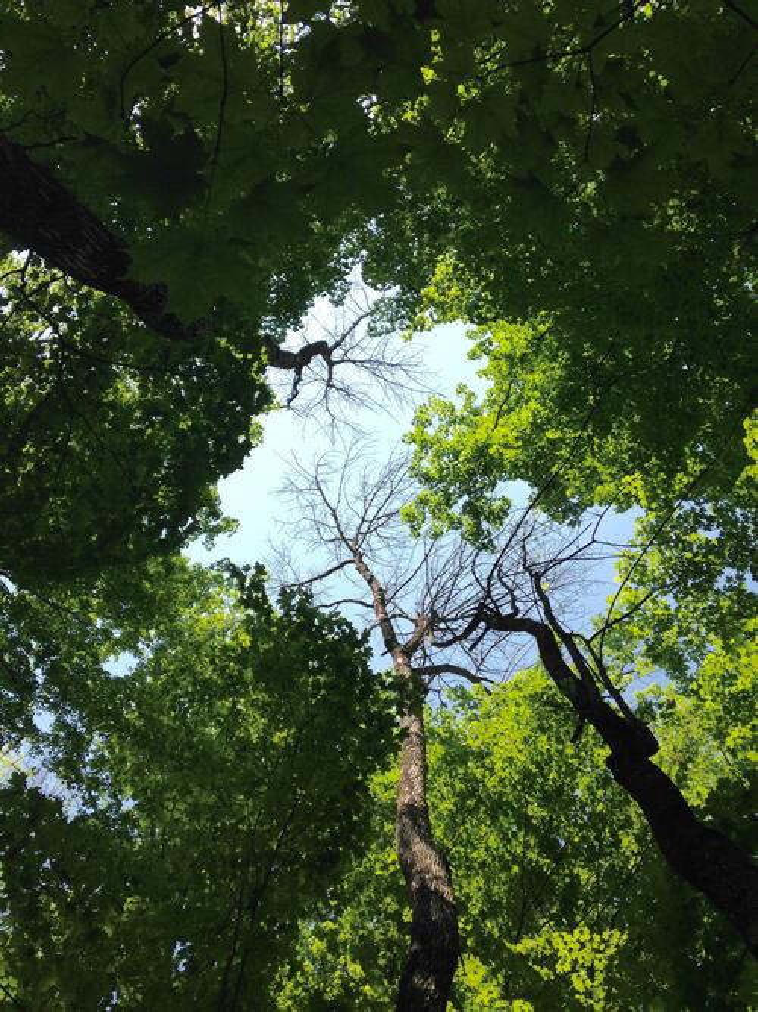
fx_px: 964
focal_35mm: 33
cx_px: 379
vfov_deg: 55.4
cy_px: 506
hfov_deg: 42.9
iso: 50
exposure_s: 1/1466
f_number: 2.4
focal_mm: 4.12
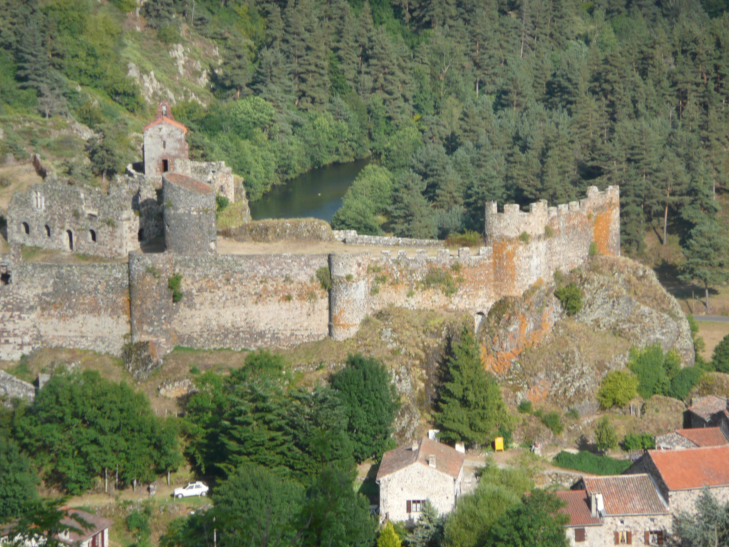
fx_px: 5918
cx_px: 365
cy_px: 274
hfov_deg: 7.0
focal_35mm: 281
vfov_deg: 5.3
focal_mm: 46
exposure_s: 1/320
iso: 100
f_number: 4.9
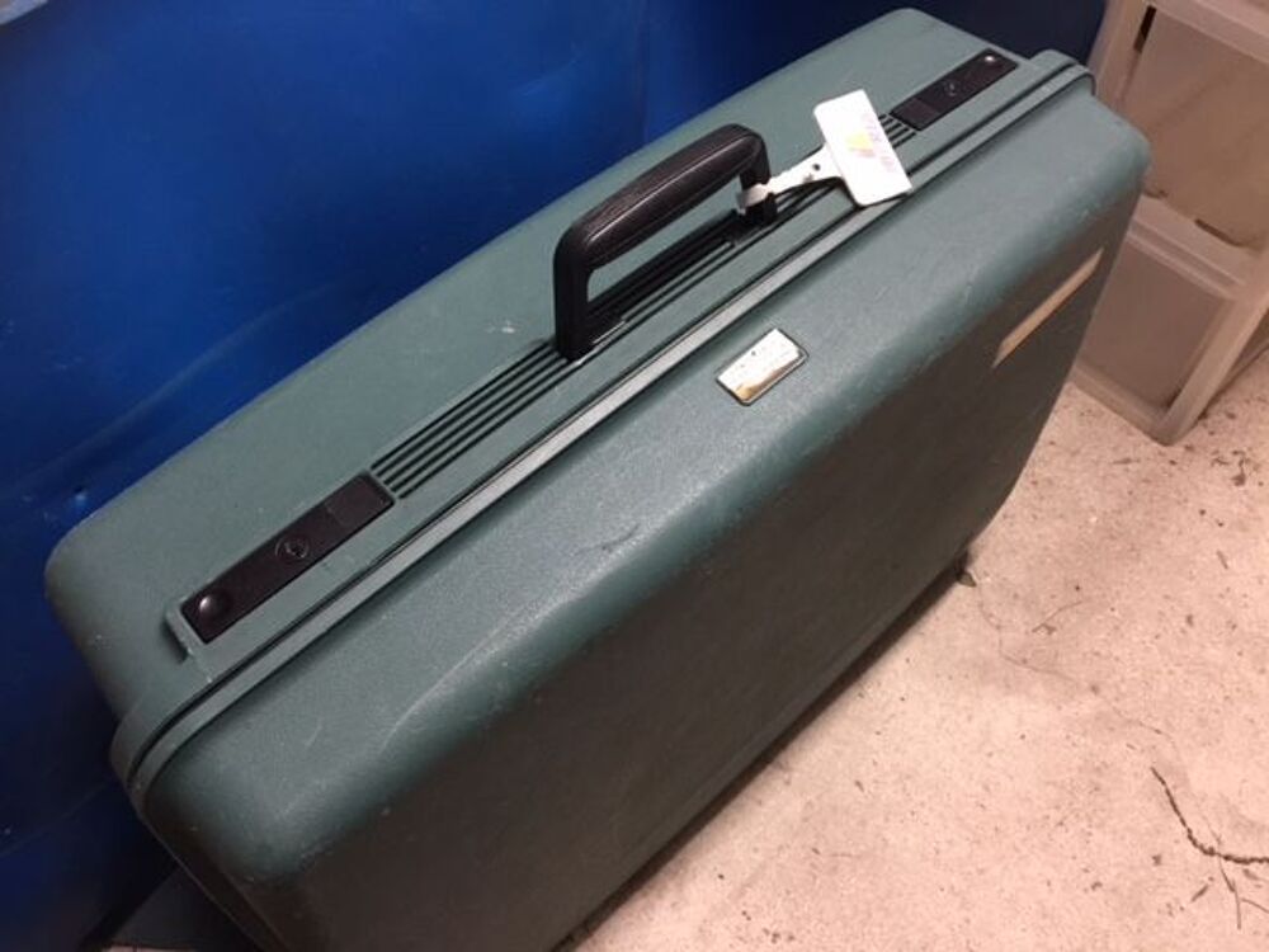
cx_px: 634
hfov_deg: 61.7
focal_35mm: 29
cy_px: 476
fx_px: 1063
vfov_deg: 48.2
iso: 125
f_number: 2.2
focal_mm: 4.15
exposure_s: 1/8
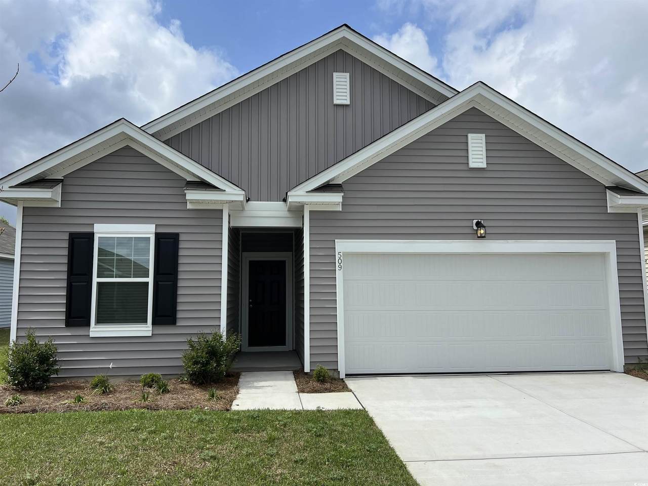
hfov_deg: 67.3
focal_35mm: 26
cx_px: 324
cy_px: 243
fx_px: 487
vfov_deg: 53.1
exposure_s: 1/5587
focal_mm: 5.7
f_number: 1.5
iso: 50
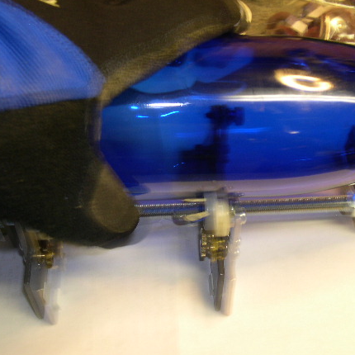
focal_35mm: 50
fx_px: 580
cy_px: 188
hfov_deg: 34.0
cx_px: 187
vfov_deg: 34.0
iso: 100
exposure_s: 1
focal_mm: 8
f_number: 7.6
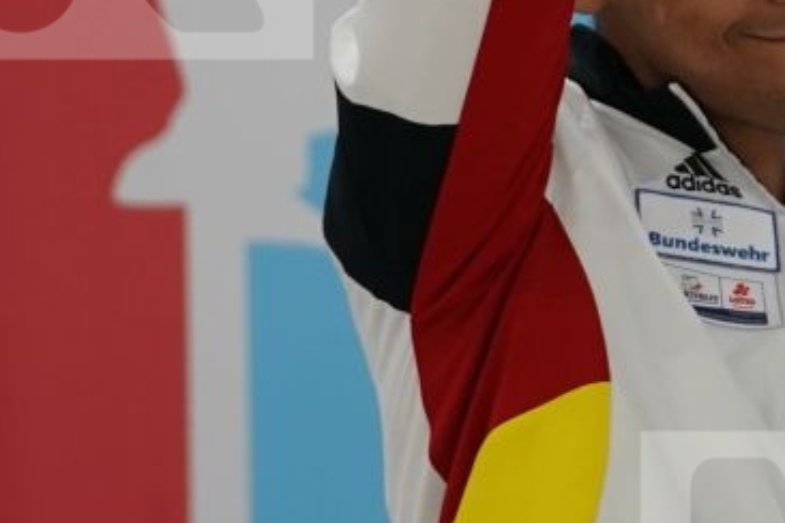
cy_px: -135
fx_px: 11469
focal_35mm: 526
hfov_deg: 3.9
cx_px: 841
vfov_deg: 2.6
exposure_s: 1/250
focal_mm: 107
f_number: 2.8
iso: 640
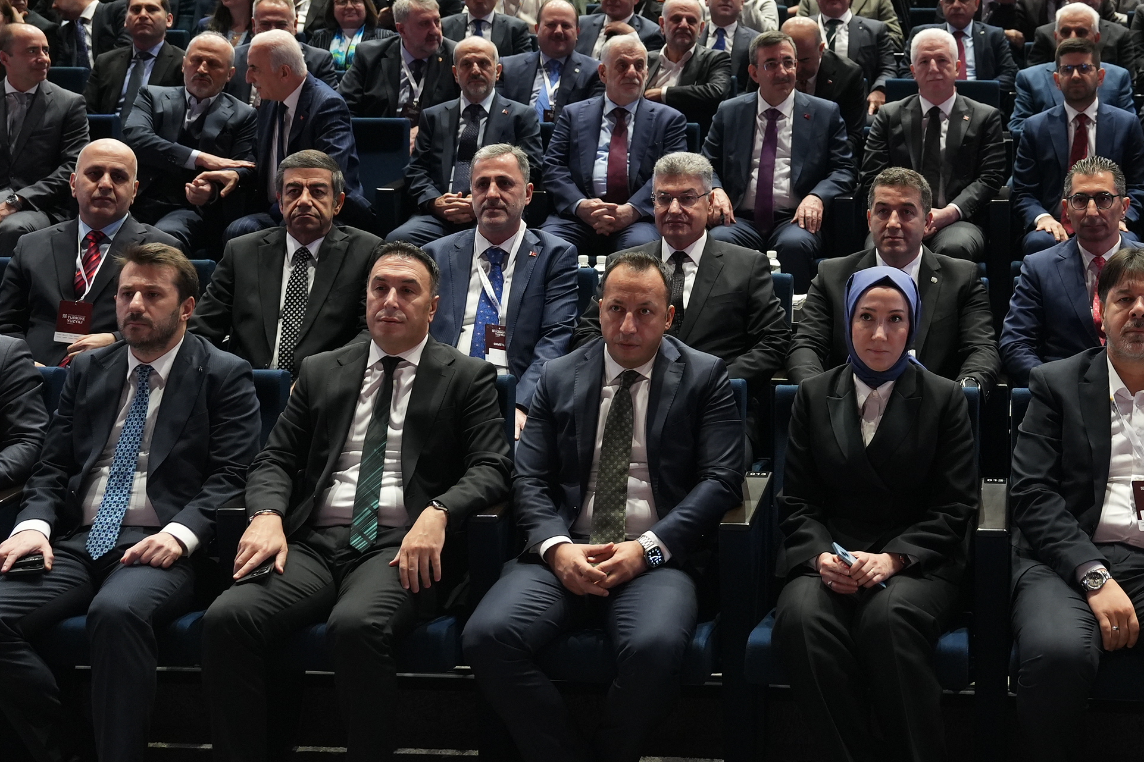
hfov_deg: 31.6
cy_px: 216
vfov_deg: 21.8
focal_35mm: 62
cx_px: 904
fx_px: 1970
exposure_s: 1/125
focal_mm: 34
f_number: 4
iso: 2500
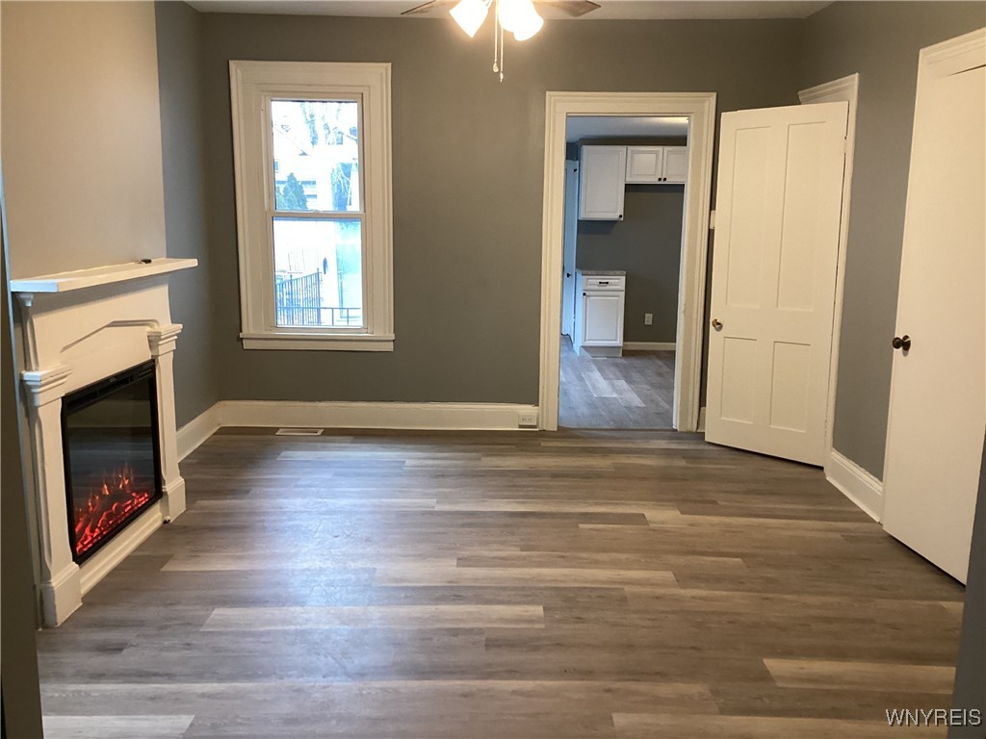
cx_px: 493
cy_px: 370
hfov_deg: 58.4
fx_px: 883
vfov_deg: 45.4
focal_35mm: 31
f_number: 2.4
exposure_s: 1/40
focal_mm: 3.3
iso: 250
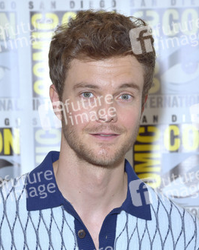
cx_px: 100
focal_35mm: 120
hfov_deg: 12.8
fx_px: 884
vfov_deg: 16.0
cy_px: 150
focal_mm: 105
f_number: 6.3
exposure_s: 1/250
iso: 800
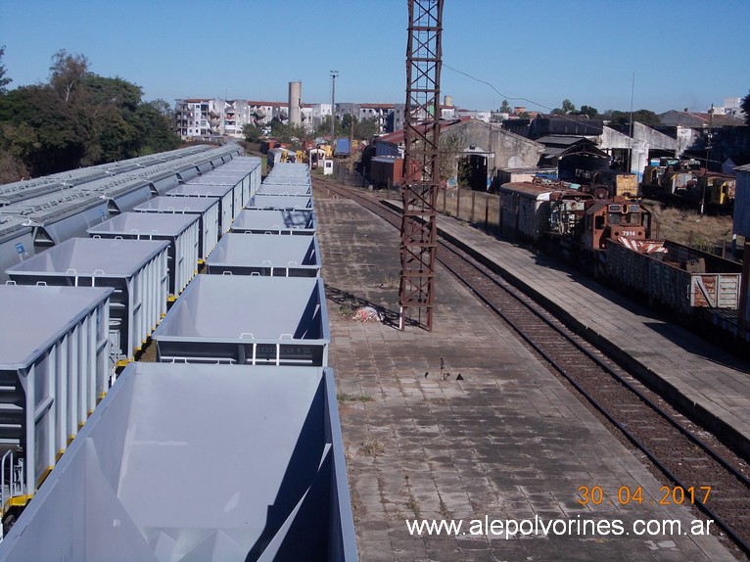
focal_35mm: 60
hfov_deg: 32.2
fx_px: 1300
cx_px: 375
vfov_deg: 24.4
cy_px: 281
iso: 80
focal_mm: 8.5
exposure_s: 1/320
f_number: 8
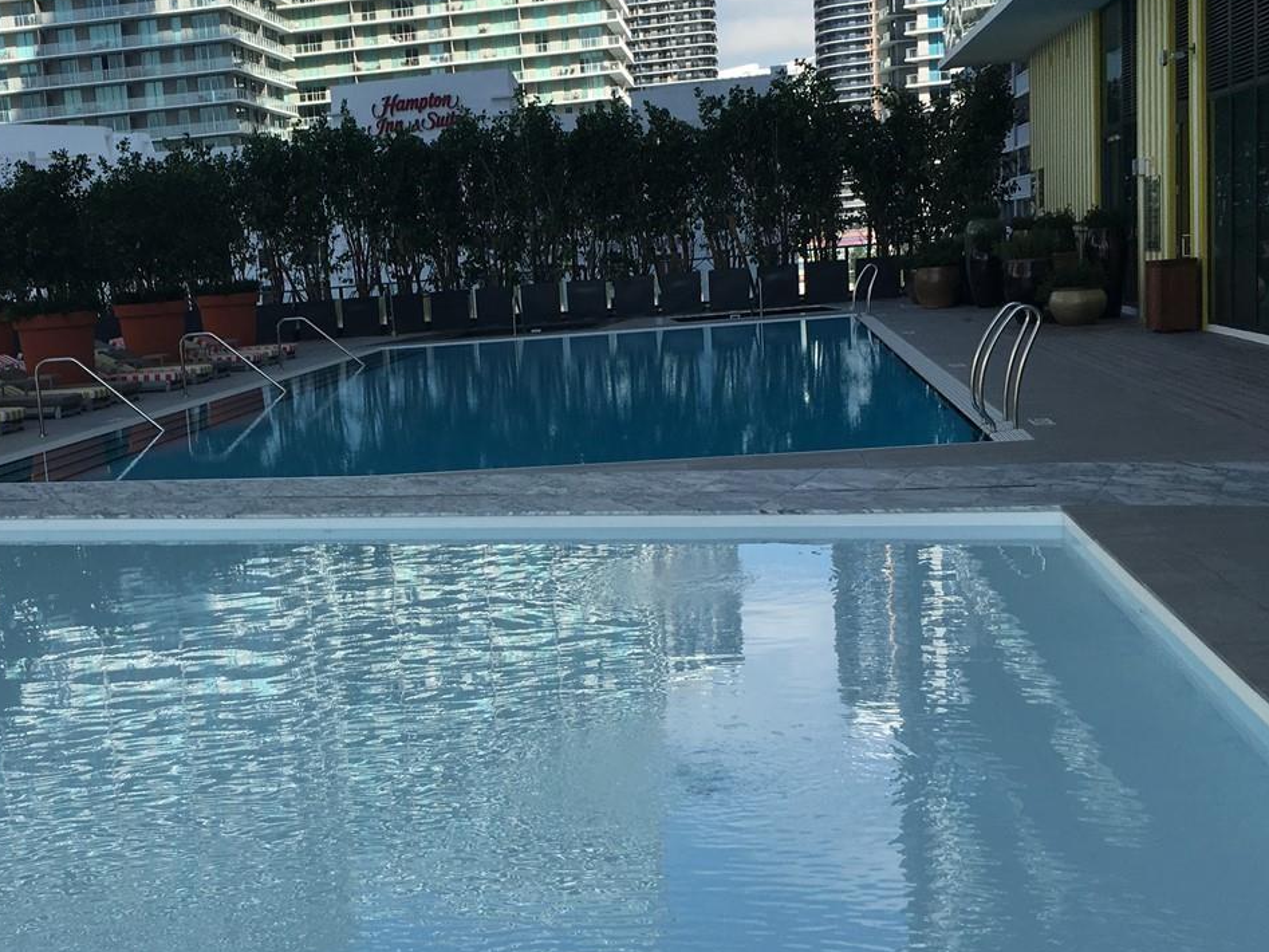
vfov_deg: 29.6
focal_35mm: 49
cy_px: 548
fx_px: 1796
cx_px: 370
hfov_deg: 38.2
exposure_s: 1/1183
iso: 25
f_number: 2.2
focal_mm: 4.15
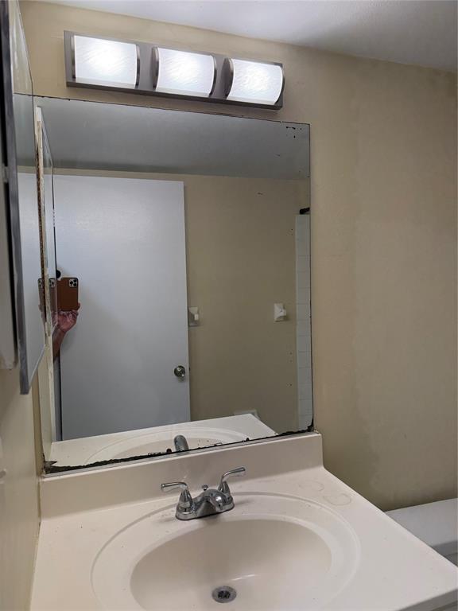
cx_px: 229
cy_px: 306
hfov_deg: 56.8
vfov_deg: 71.6
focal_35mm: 24
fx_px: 423
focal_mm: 6.76
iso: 160
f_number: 1.78
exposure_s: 1/240
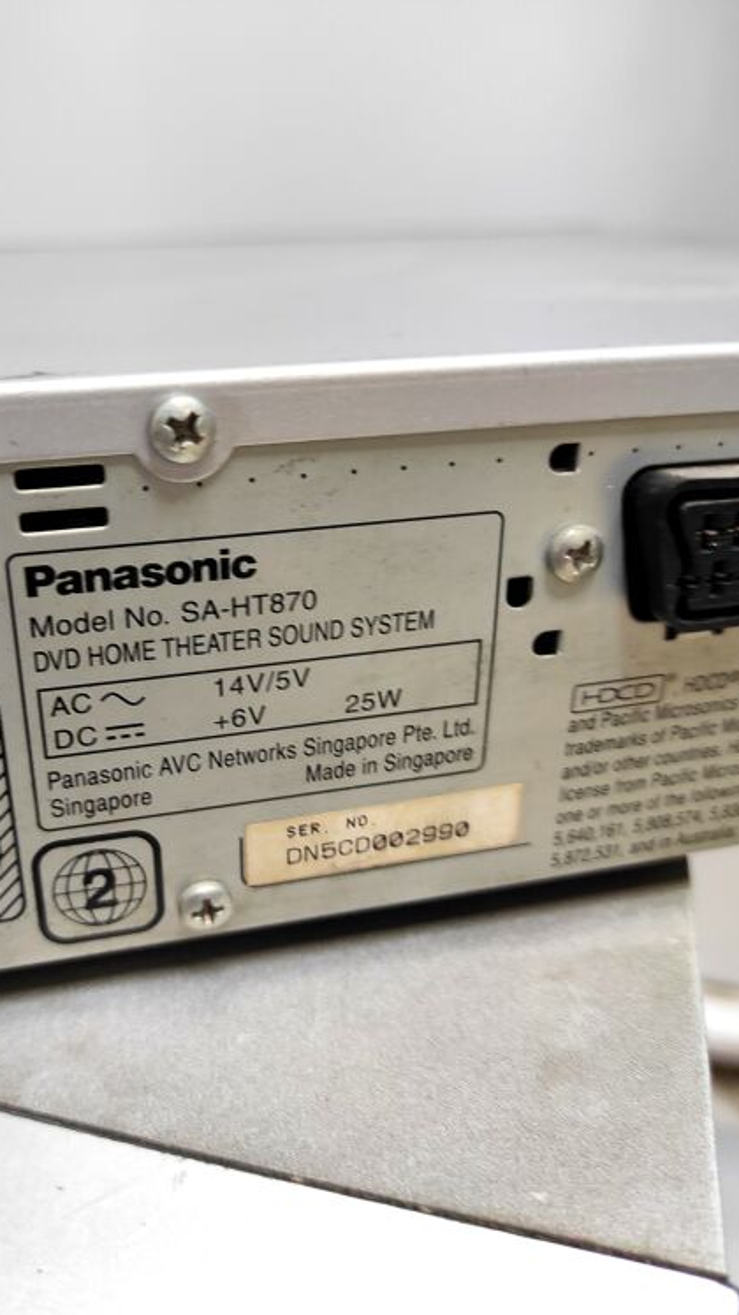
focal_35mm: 28
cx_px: 273
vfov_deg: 67.9
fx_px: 976
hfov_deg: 41.2
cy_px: 671
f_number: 1.89
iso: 443
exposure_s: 1/33
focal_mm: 5.43
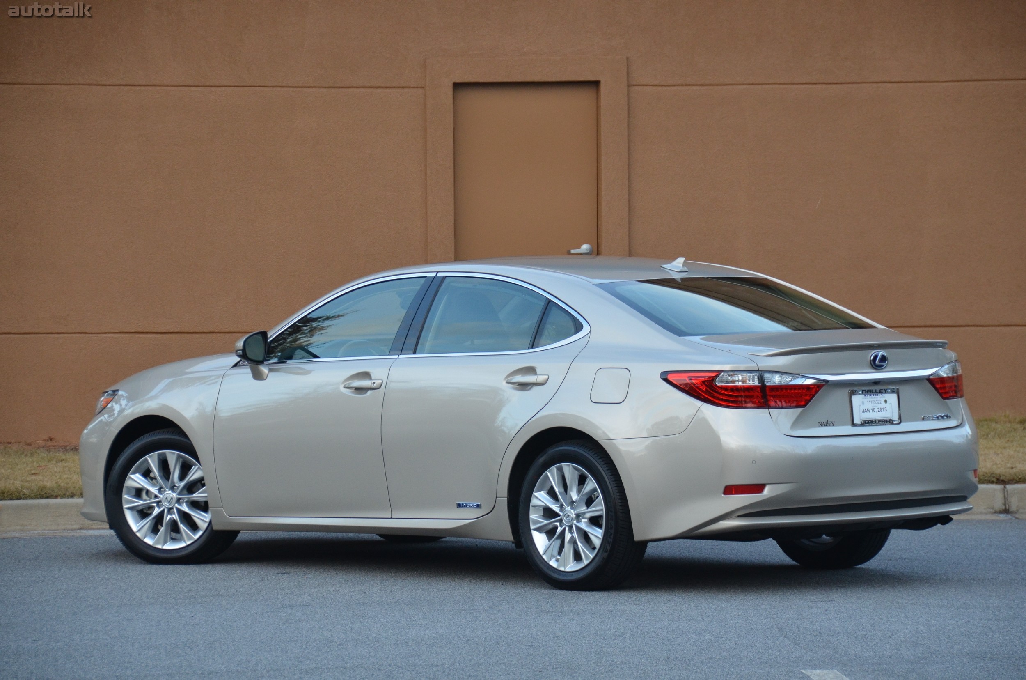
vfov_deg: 8.7
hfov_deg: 13.1
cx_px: 513
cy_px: 340
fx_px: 4480
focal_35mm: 158
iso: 1000
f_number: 5.3
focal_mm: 105
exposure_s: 1/500
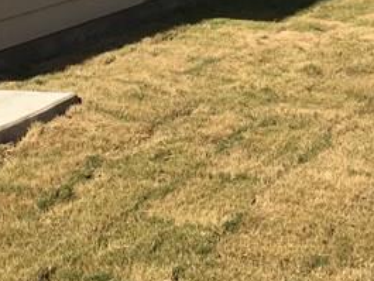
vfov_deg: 12.5
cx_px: 196
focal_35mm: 112
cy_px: -162
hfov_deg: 17.6
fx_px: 1211
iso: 25
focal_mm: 4.15
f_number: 2.2
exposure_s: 1/1709
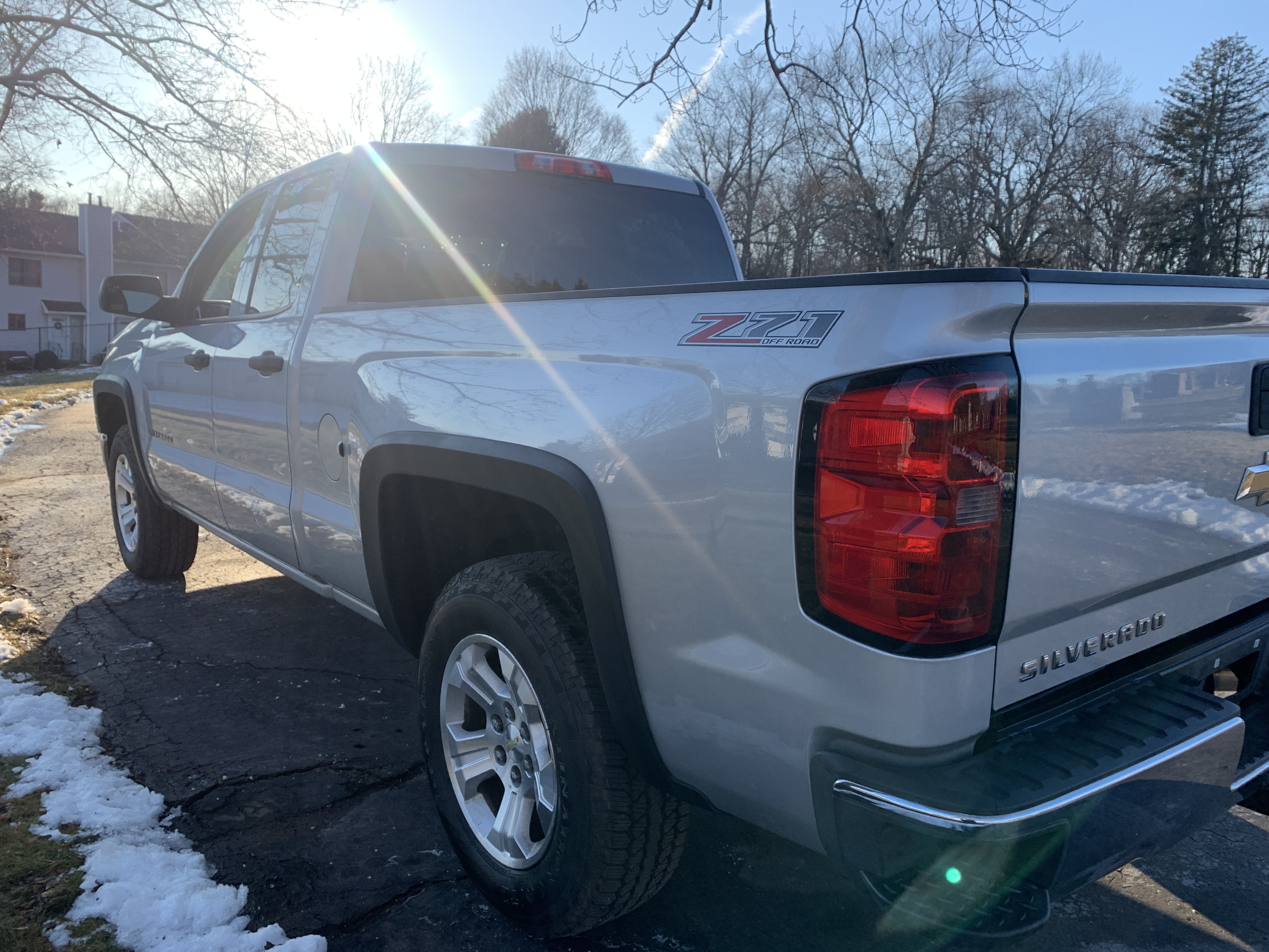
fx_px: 953
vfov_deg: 53.1
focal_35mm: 26
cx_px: 634
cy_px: 476
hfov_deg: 67.3
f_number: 1.8
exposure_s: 1/722
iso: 25
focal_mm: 4.25
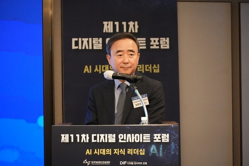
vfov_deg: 7.0
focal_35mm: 196
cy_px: 83
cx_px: 124
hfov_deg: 10.5
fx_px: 1359
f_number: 5.6
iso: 6400
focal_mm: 131
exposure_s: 1/80
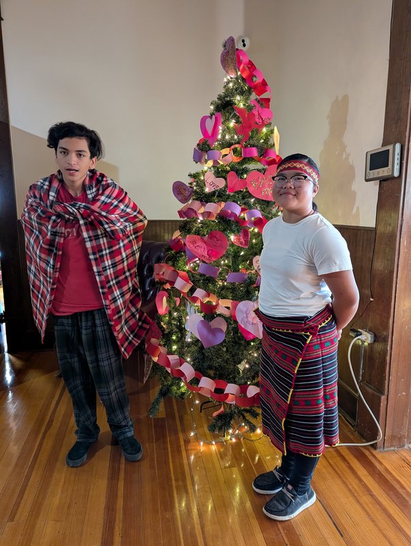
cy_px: 273
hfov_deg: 56.9
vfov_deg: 71.5
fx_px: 379
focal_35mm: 24
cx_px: 206
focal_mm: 6.81
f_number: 1.85
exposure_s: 1/60
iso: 634
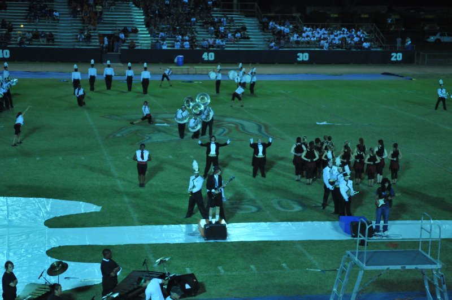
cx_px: 226
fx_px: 1034
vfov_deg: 16.5
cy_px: 150
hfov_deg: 24.7
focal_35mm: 82
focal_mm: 55
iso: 1600
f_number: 2.8
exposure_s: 1/400
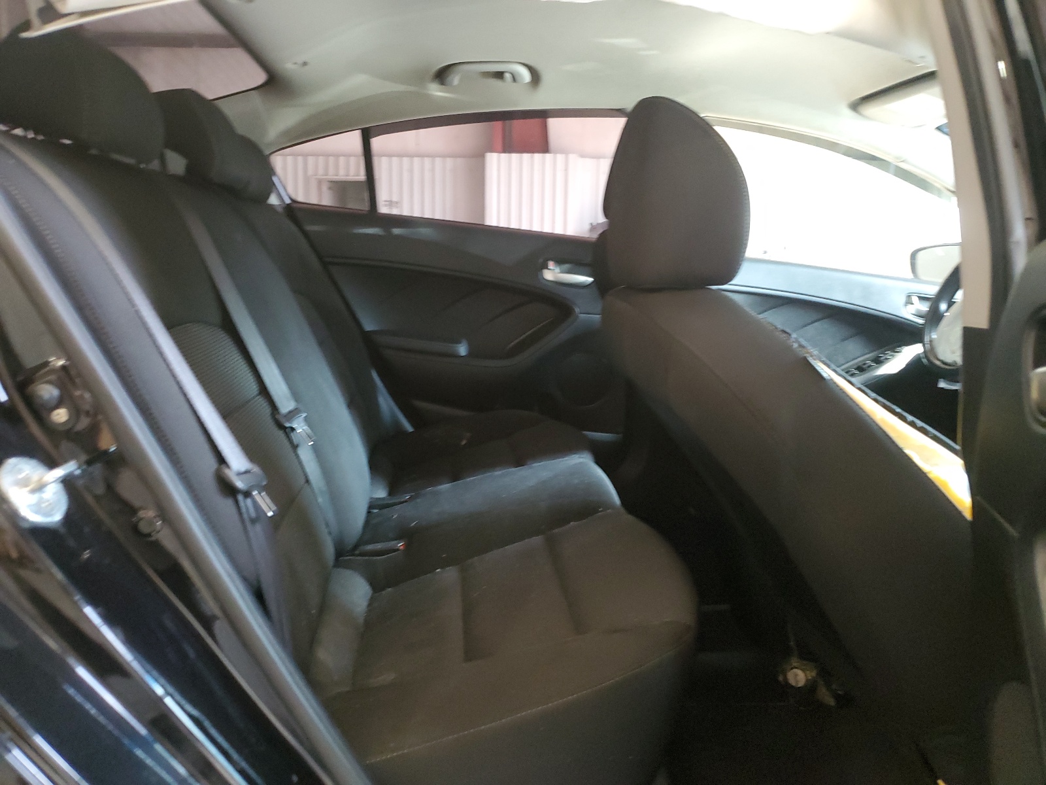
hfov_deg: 67.3
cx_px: 523
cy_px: 392
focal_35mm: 26
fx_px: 786
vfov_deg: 53.1
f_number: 1.5
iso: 338
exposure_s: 1/60.2
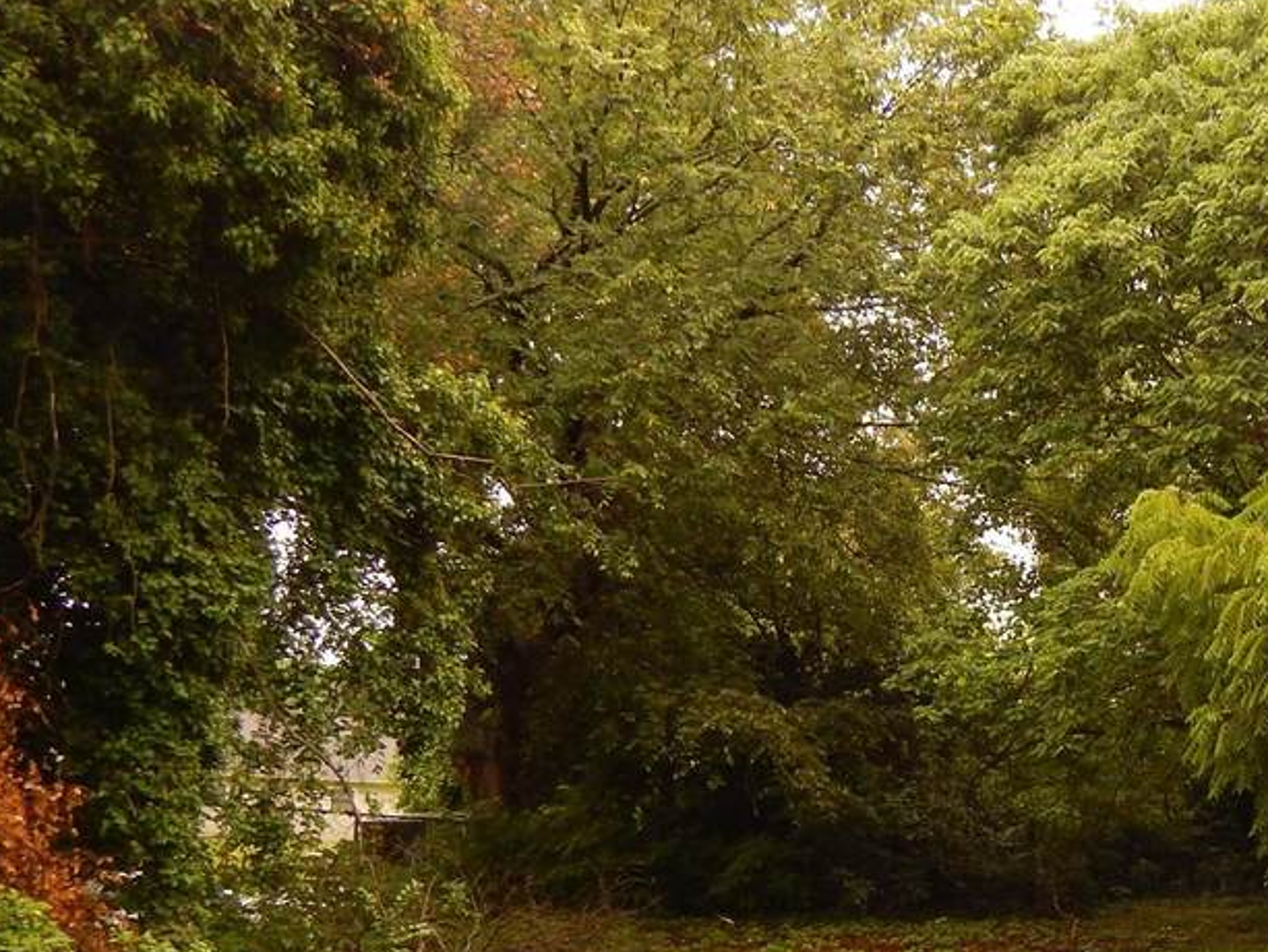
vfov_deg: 28.5
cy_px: 940
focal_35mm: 48
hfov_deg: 35.5
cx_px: 1297
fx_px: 1759
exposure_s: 1/640
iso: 200
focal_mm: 4
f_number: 3
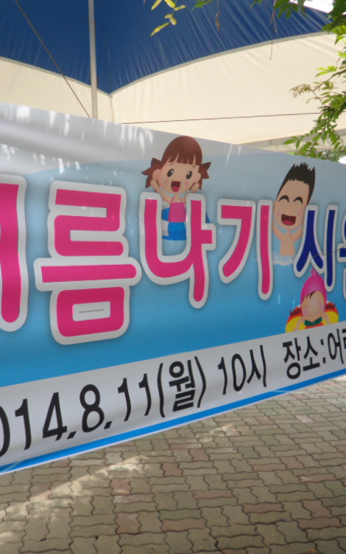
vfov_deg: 50.4
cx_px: 178
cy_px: 274
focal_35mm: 39
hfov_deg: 32.8
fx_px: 588
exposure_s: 1/125
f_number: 3.5
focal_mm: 4.9
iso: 80
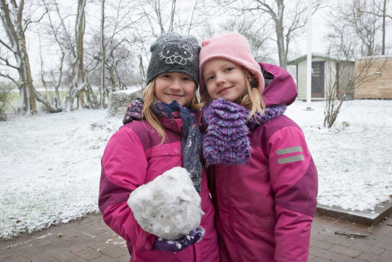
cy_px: 131
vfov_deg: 37.9
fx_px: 381
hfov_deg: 54.4
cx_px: 196
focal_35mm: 35
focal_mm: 35
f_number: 11
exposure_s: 1/20
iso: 800
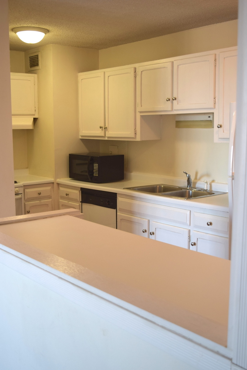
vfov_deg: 46.4
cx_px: 124
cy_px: 185
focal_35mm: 42
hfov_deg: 31.9
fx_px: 432
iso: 400
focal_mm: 28
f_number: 4.2
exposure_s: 1/80
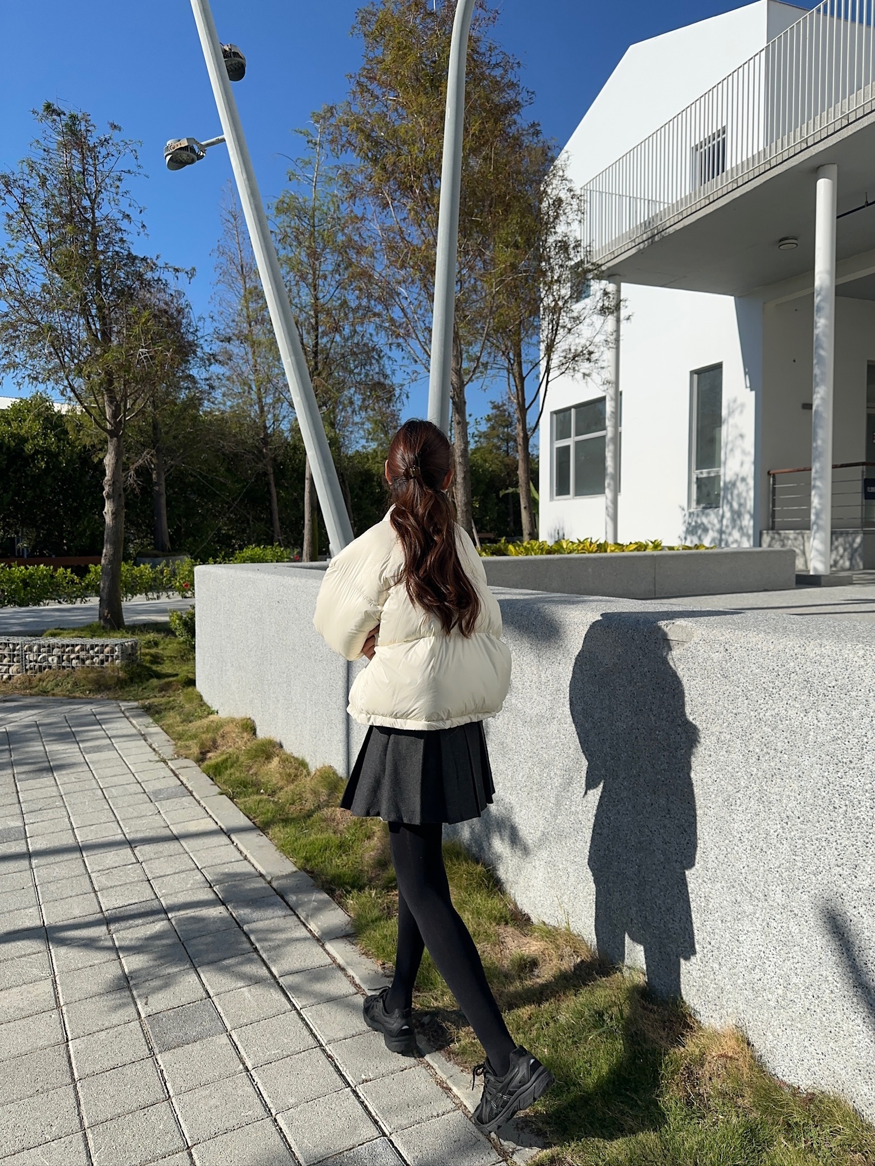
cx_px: 438
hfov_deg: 56.8
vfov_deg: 71.6
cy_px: 583
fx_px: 809
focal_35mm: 24
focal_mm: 6.86
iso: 80
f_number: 1.78
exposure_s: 1/7042
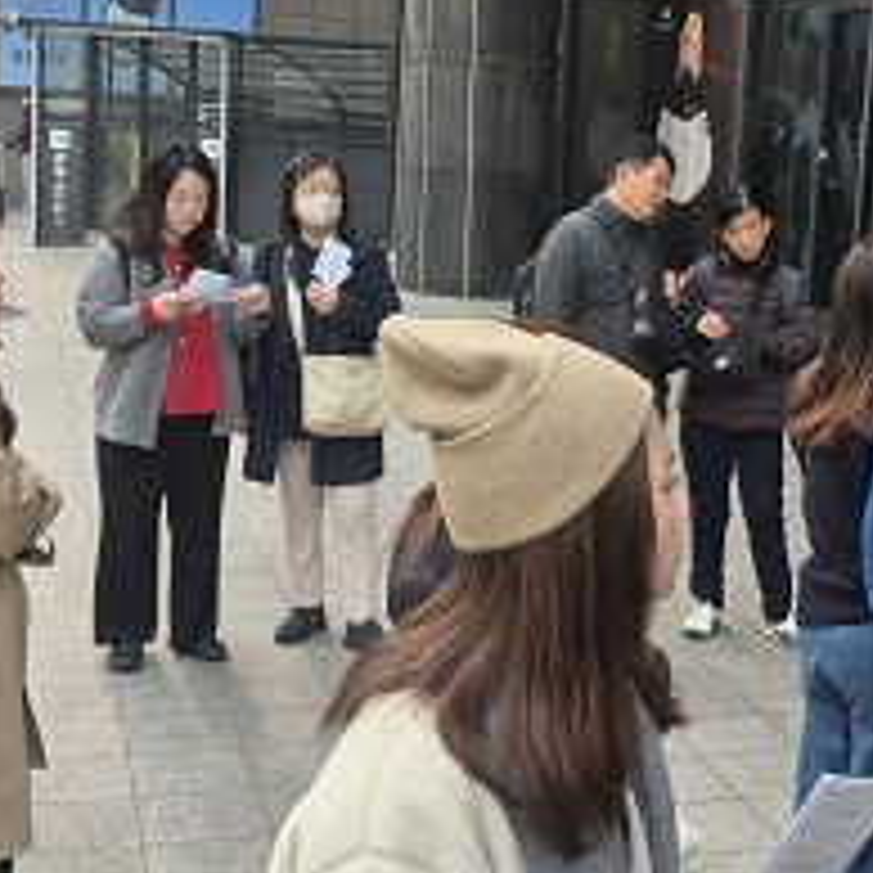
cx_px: 580
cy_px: 342
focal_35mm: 63
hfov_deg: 27.1
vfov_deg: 27.2
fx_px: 1798
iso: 25
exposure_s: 1/257
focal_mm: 5.4
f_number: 1.8
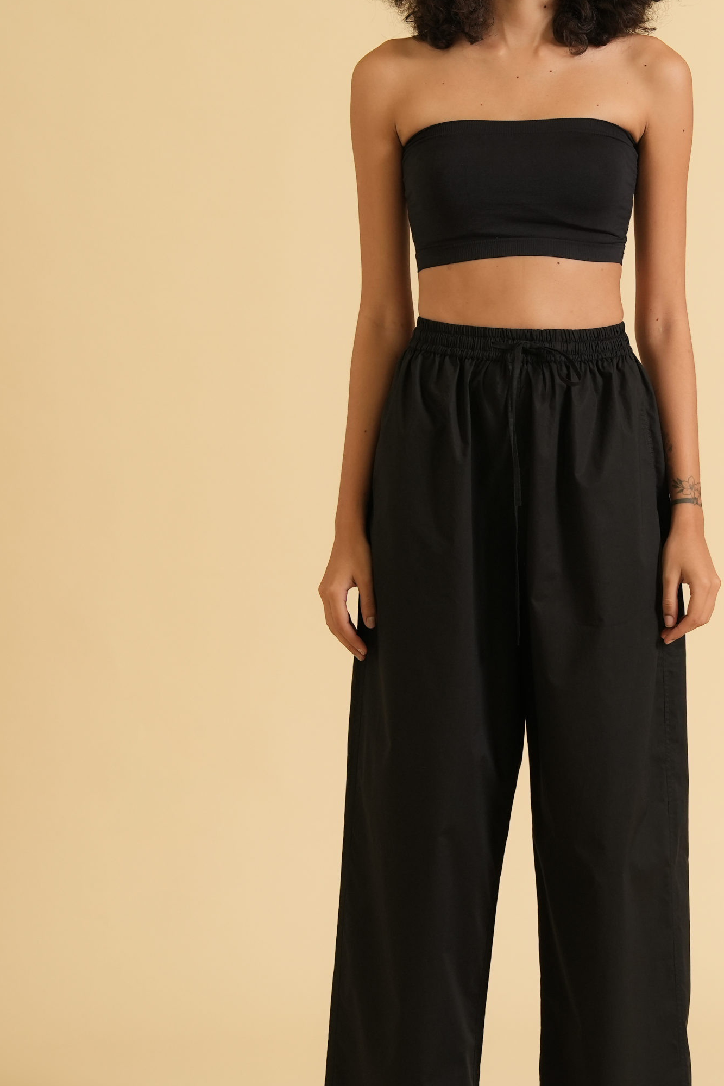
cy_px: 457
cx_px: 520
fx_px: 3257
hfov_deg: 12.7
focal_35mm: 108
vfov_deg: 18.9
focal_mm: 60
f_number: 4.5
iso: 500
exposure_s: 1/125
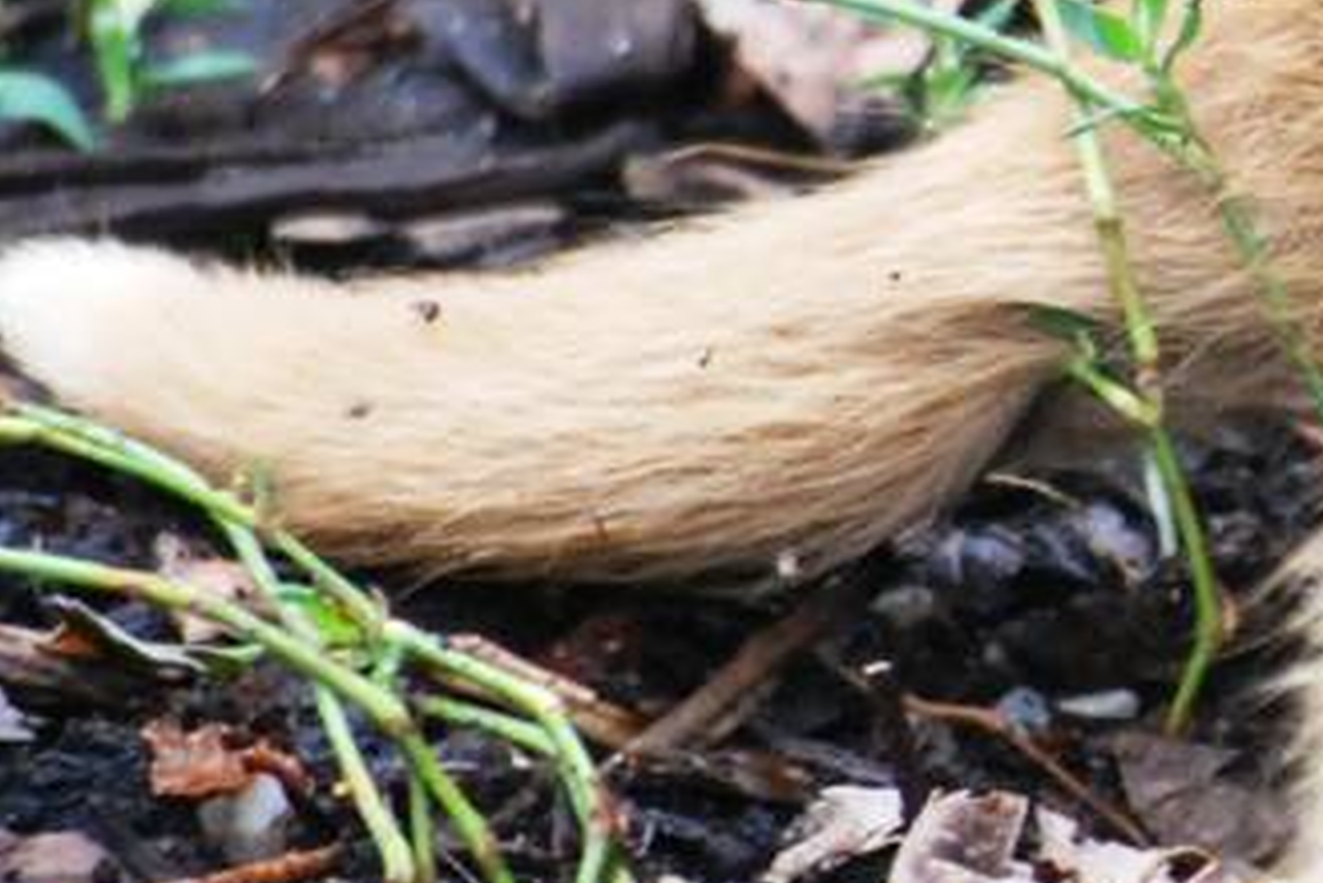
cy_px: 71
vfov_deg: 0.7
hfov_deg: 1.0
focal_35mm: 1978
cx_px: 2771
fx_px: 72720
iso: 1000
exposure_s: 1/160
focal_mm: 270
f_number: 5.6
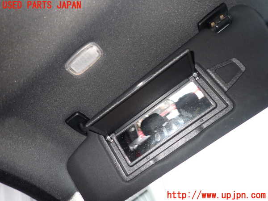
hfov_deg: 69.4
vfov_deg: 54.9
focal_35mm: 25
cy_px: 100
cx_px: 134
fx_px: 194
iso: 200
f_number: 2
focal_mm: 4.5
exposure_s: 1/30
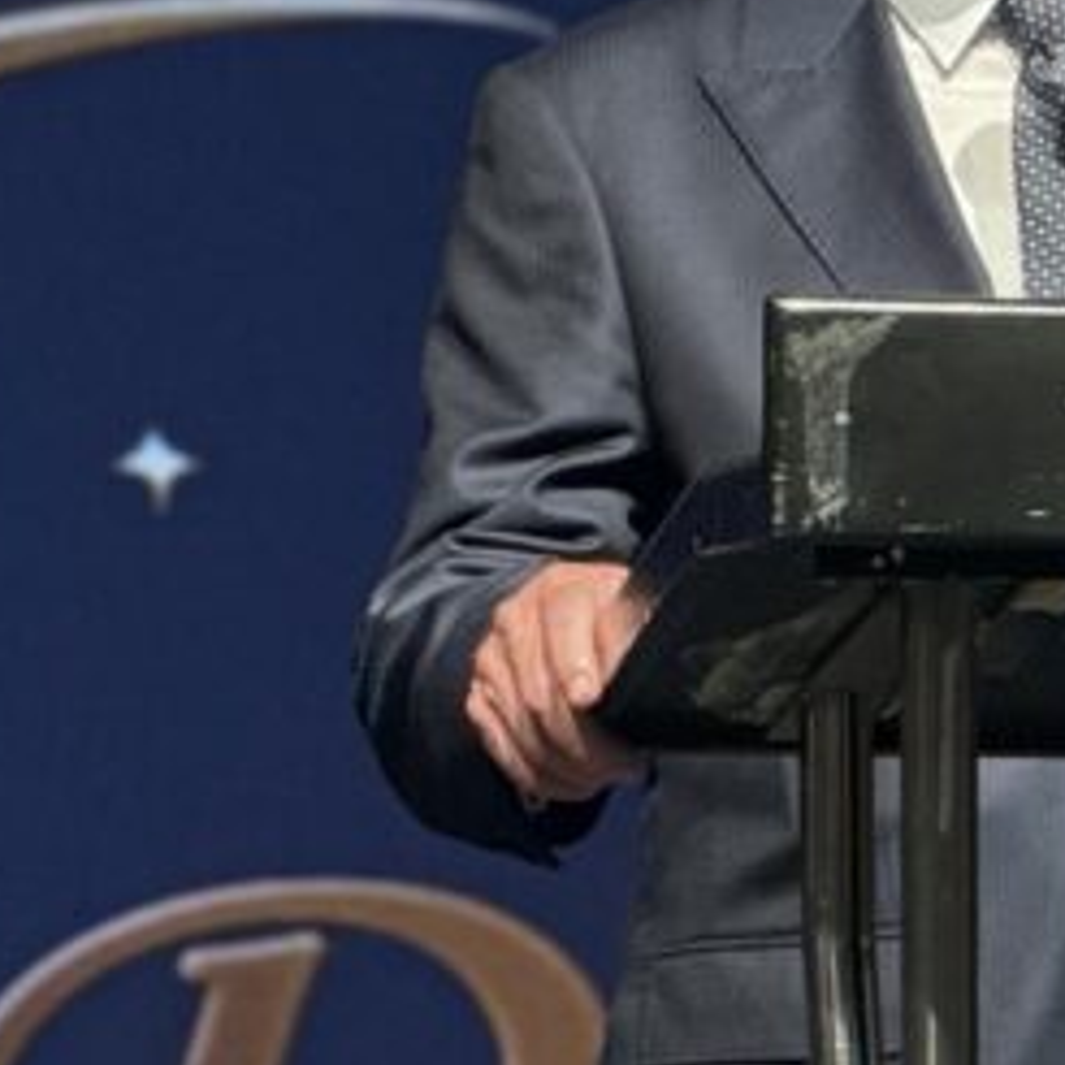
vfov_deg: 4.0
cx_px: 974
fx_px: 15385
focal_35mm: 442
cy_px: 0
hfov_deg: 4.0
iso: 400
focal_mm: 15.66
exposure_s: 1/60
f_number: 2.8
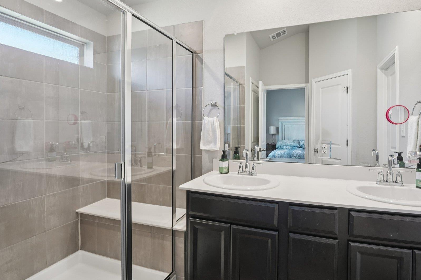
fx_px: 210
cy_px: 129
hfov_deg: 89.7
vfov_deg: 67.3
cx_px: 232
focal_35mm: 18
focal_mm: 14
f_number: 8
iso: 500
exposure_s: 1/25
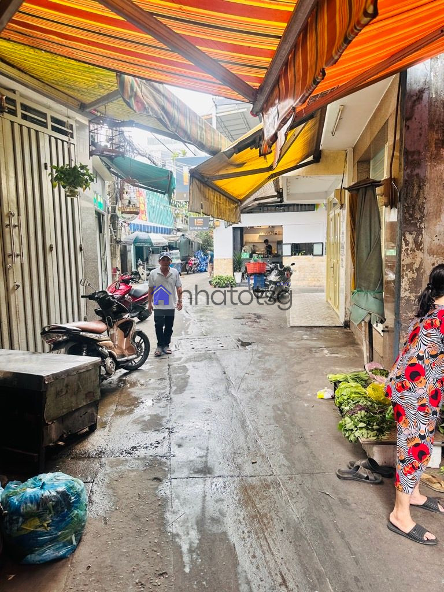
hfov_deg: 56.8
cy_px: 296
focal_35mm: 24
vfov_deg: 71.6
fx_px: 410
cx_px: 222
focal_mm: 6.86
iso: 80
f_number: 1.78
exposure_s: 1/121
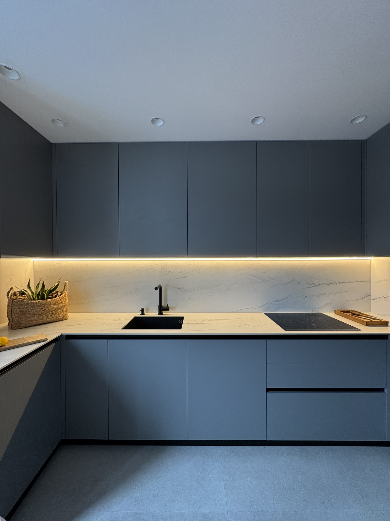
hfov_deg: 85.7
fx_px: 210
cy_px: 260
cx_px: 195
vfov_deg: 102.1
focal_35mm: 14
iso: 200
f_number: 2.2
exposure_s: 1/99
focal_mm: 2.22
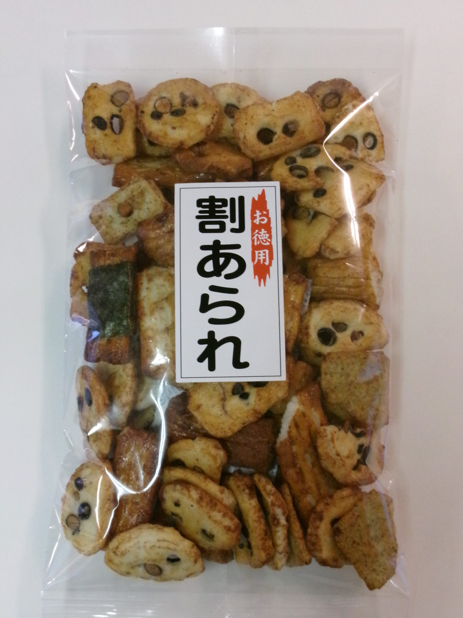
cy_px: 309
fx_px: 767
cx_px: 232
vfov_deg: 43.9
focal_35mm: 43
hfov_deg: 33.6
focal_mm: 7.8
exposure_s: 1/75
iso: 800
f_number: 4.7
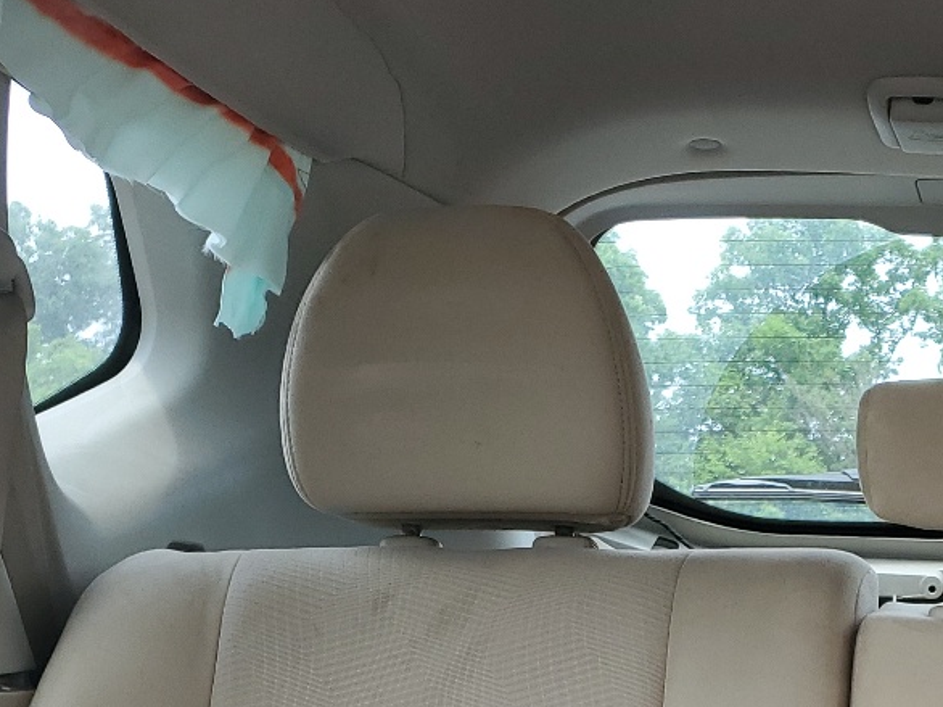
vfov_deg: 19.2
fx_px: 1933
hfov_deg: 26.1
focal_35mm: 71
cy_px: 905
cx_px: 920
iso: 50
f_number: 1.5
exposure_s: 1/125
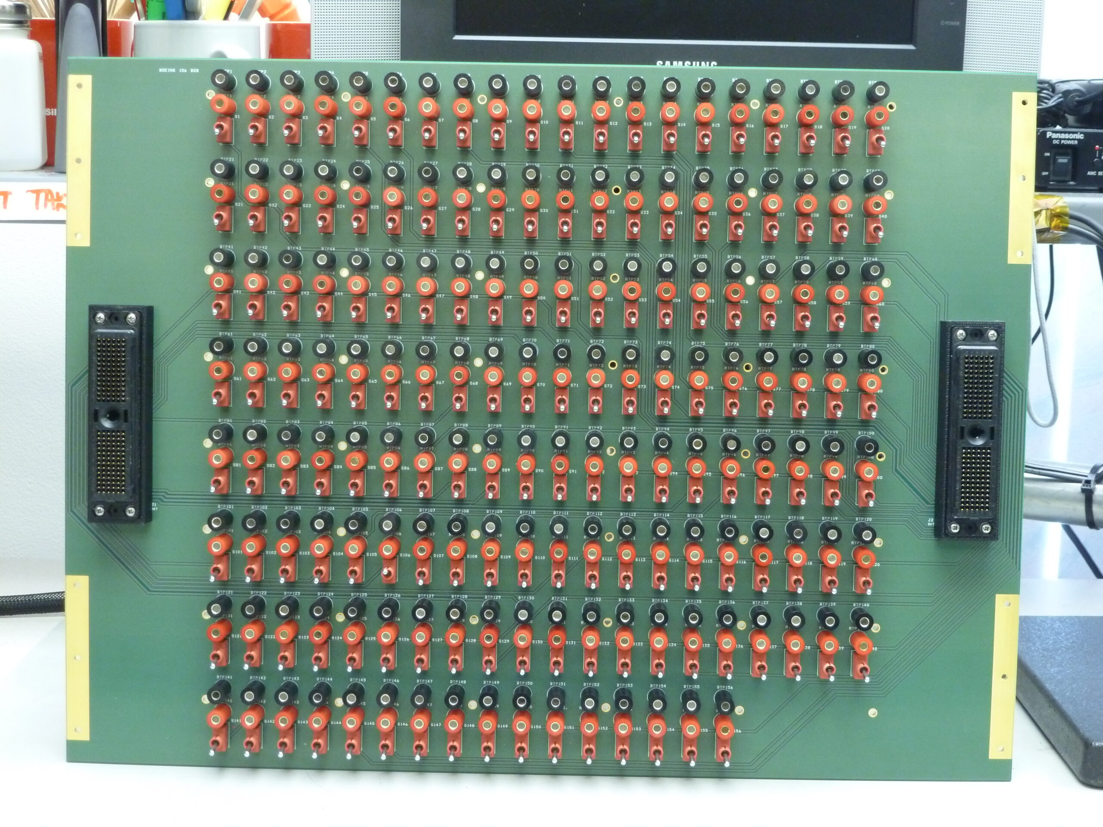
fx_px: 1816
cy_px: 414
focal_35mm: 57
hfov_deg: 33.8
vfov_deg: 25.7
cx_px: 552
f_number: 4.4
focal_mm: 10.1
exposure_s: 1/13
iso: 400
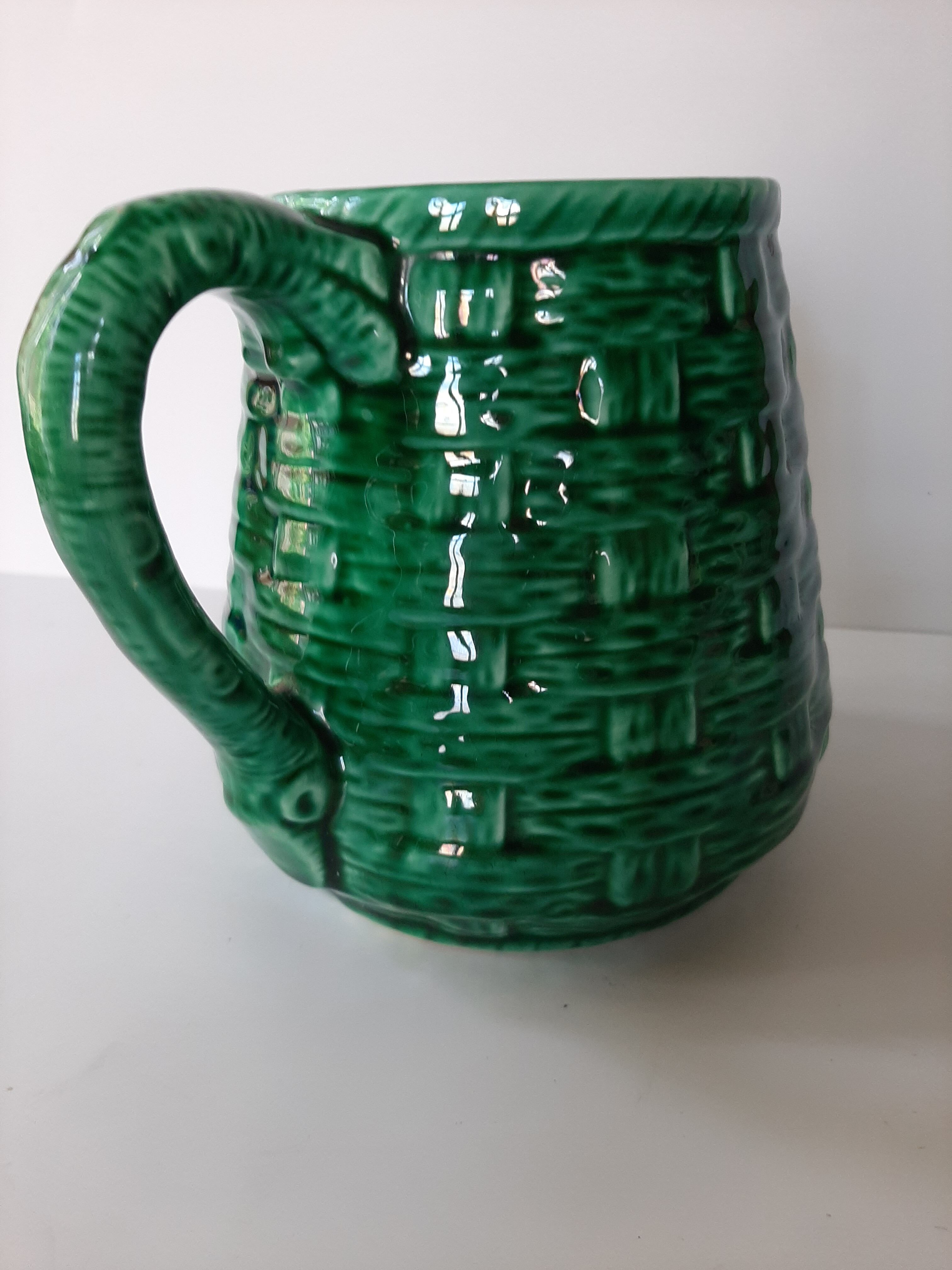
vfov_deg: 67.3
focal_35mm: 26
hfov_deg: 53.1
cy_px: 635
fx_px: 953
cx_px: 476
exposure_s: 1/50
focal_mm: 3.93
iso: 80
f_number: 1.7
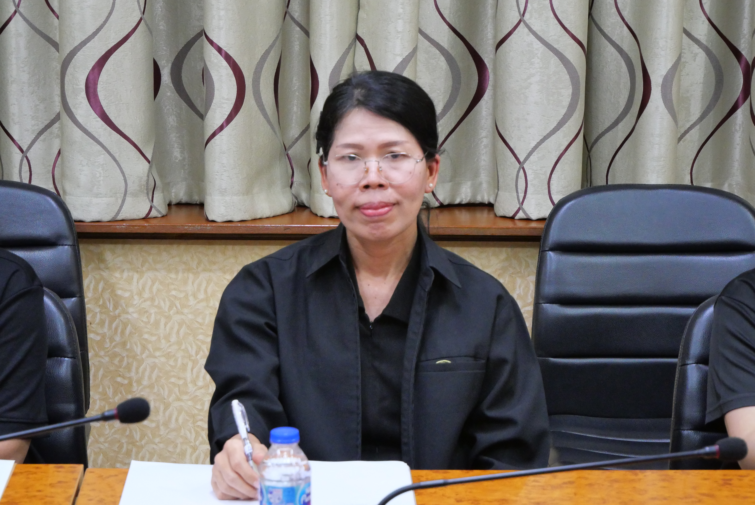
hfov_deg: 18.9
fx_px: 2266
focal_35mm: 108
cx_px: 378
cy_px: 252
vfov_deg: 12.7
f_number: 5.6
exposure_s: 1/30
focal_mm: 52
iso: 3200
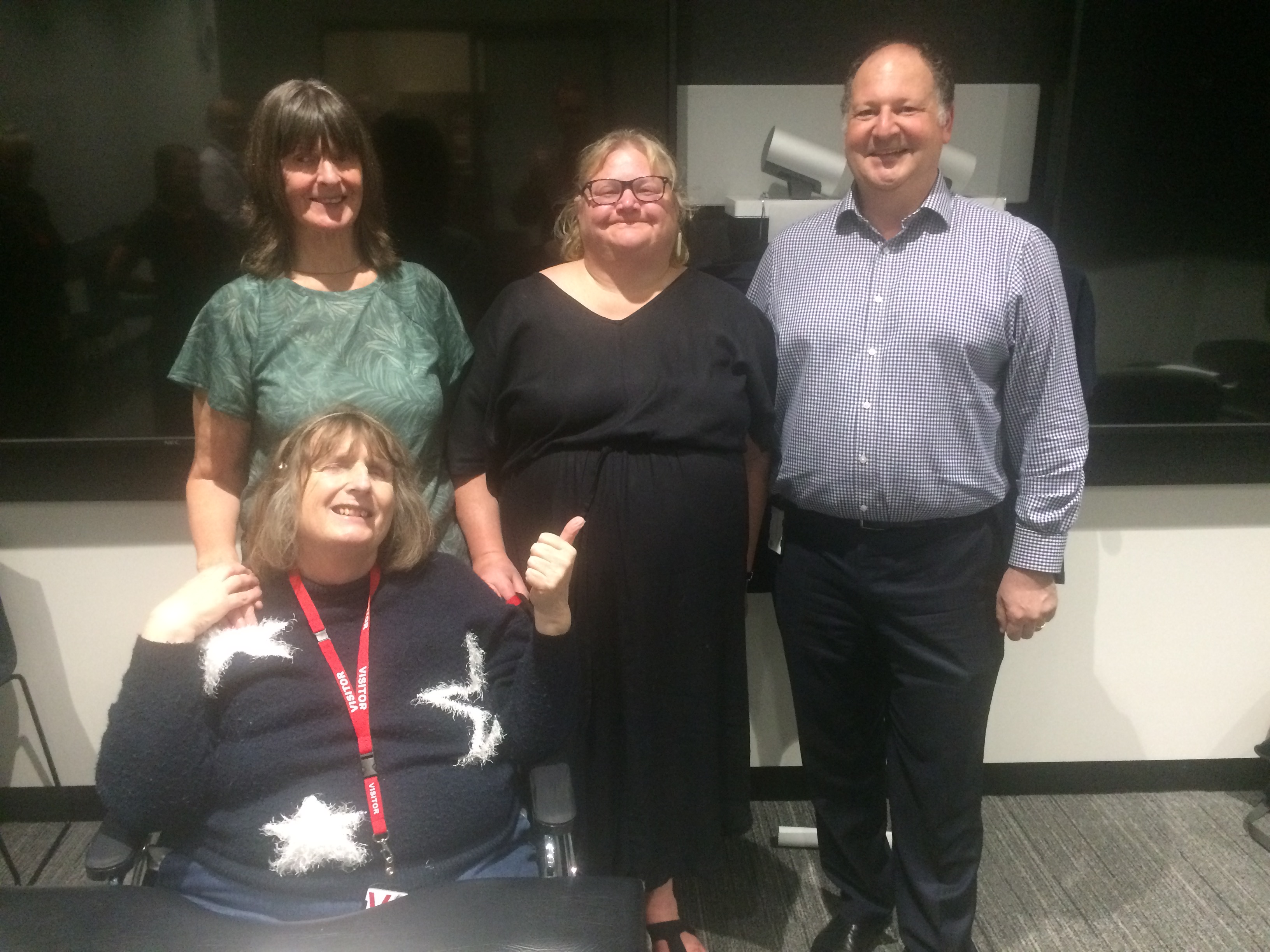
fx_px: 1064
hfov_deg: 61.7
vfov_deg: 48.2
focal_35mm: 29
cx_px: 635
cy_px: 476
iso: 320
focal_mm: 4.15
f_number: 2.2
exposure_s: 1/33
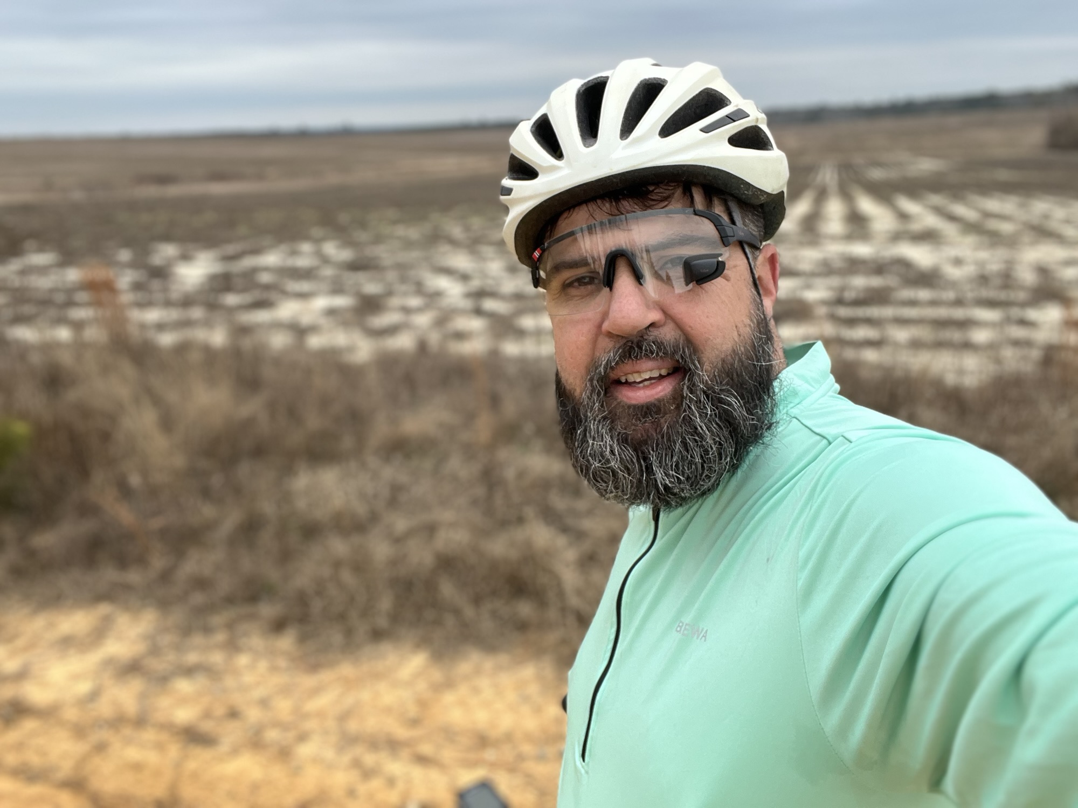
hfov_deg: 60.0
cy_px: 404
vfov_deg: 46.8
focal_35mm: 30
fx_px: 934
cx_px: 539
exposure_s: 1/240
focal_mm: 2.71
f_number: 2.2
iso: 32
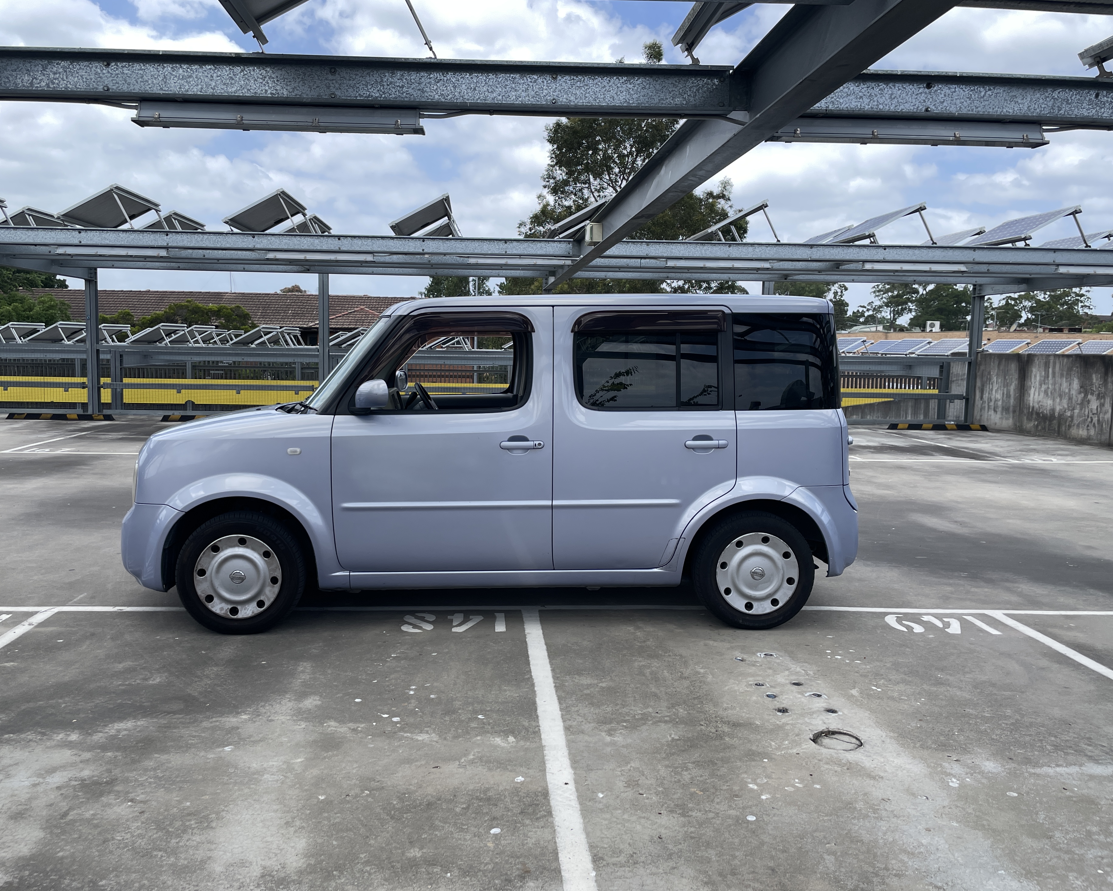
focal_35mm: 28
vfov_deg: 51.5
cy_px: 434
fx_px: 922
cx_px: 516
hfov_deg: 62.1
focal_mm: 4.2
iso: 32
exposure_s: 1/2451
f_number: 1.6
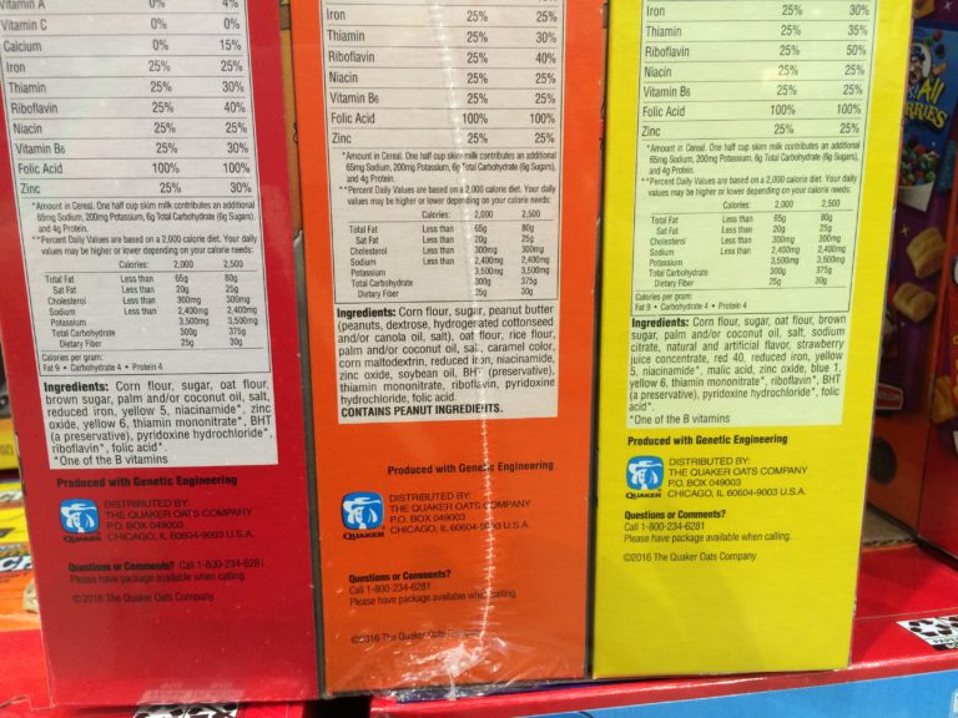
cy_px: 359
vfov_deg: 48.2
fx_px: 803
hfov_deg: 61.7
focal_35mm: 29
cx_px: 479
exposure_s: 1/30
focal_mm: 4.15
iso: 100
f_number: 2.2
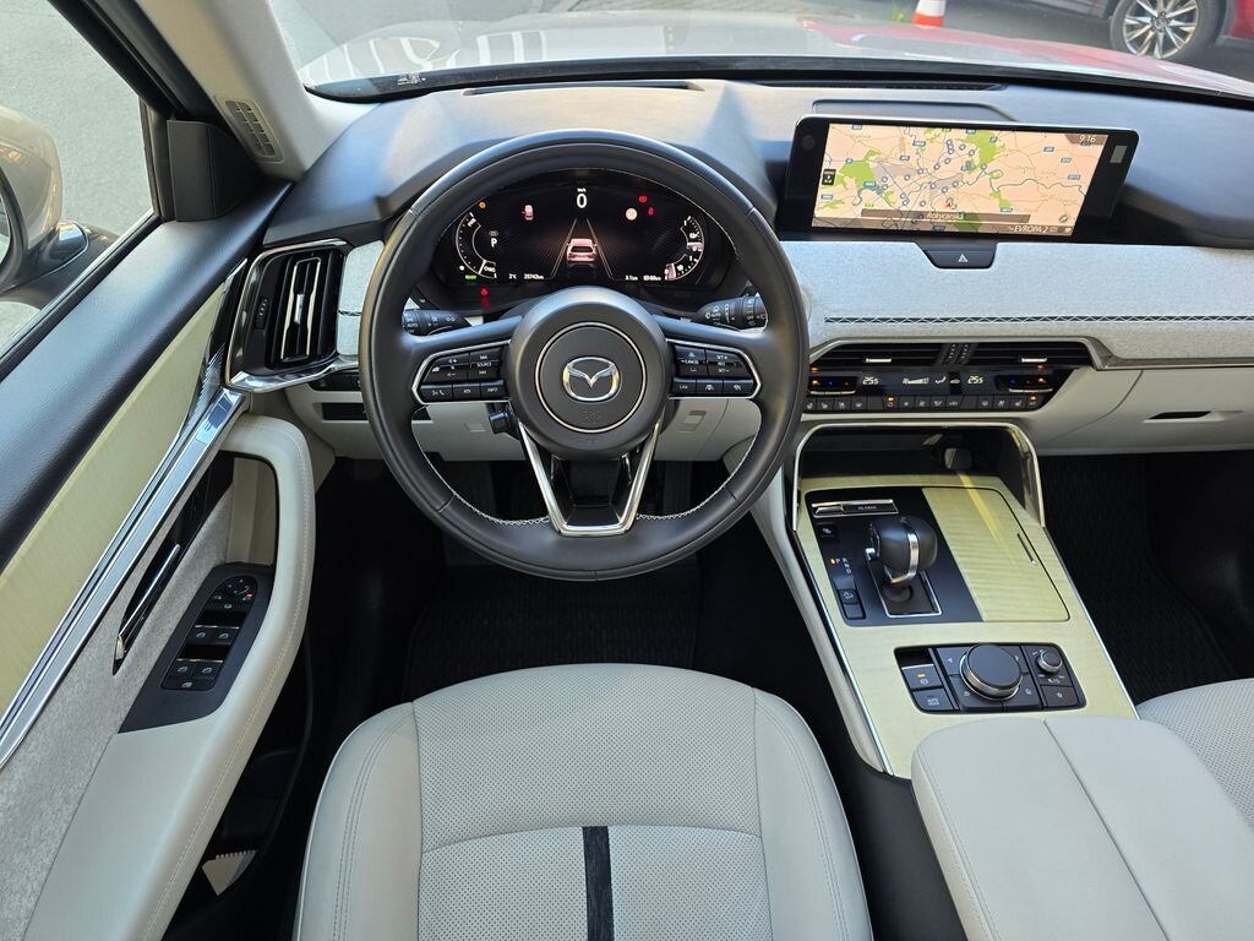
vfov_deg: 58.9
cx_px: 627
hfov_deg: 73.9
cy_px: 470
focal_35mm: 23
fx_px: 833
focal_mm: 6.3
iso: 160
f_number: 1.7
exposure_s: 1/180
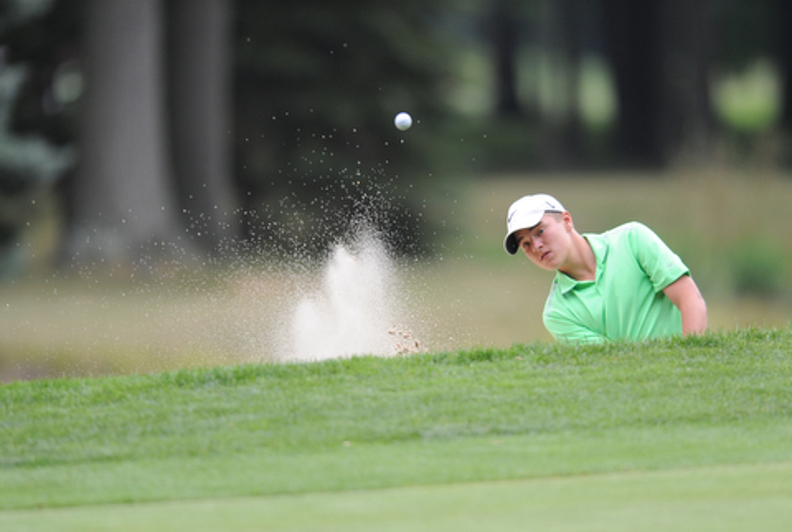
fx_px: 8816
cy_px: 266
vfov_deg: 3.5
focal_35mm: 400
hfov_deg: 5.1
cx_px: 396
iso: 1250
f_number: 2.8
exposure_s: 1/2000
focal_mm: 400
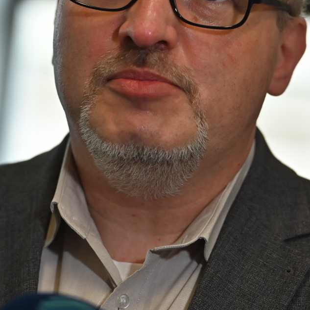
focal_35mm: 200
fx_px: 2026
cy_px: 51
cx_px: 138
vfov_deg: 8.7
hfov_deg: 8.7
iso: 400
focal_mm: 92
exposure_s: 1/400
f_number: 2.8
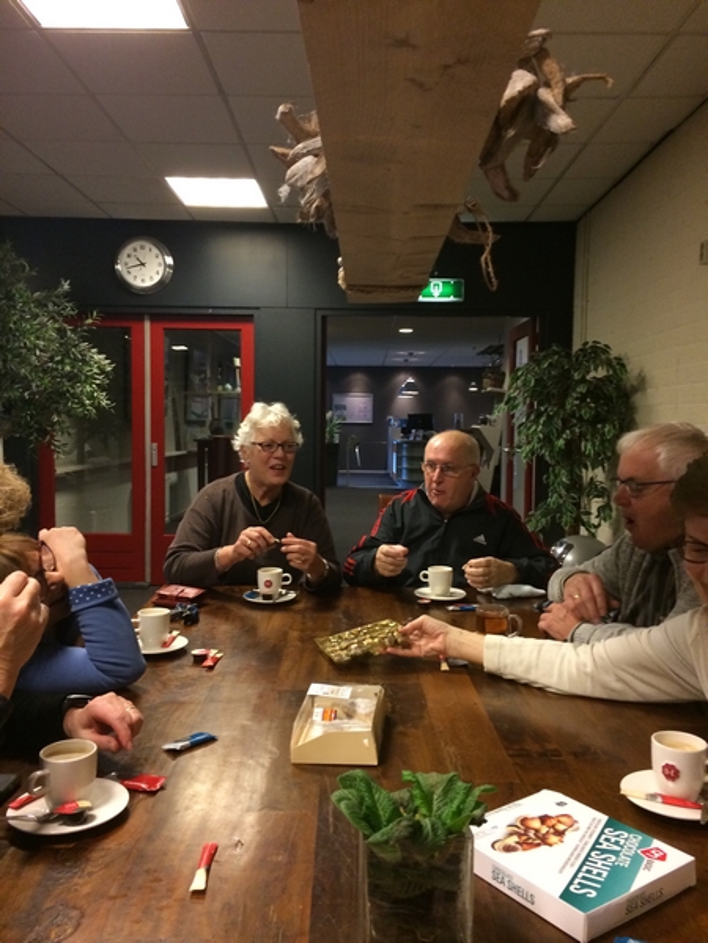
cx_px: 354
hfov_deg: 48.2
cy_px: 472
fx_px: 791
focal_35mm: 29
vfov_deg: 61.7
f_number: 2.2
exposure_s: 1/33
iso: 320
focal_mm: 4.15
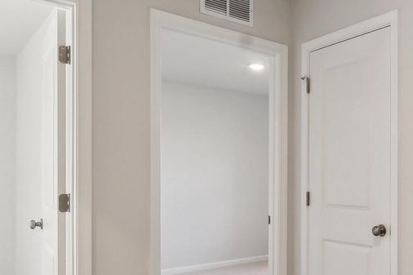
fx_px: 424
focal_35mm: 37
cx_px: 360
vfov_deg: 35.7
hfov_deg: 47.4
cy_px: 177
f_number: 7.1
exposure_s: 1/15
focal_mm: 13
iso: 125
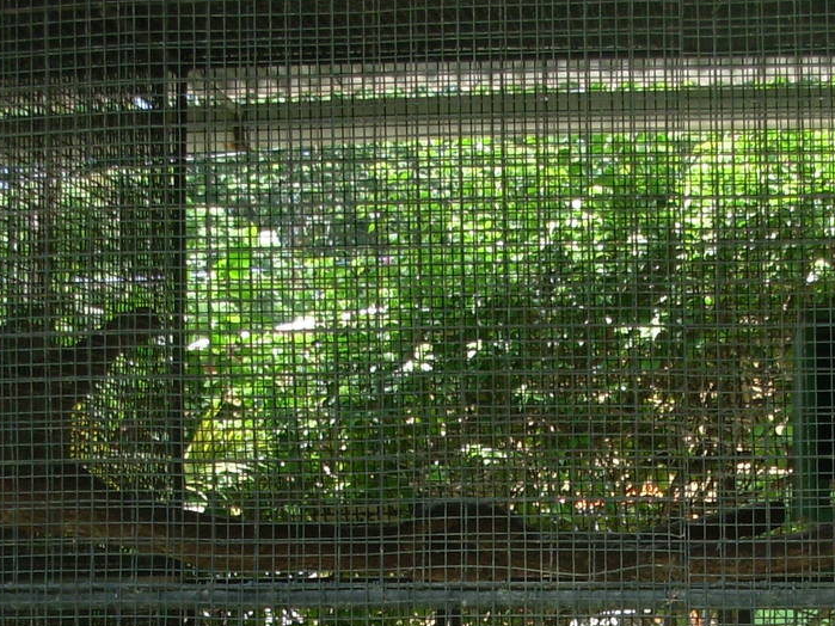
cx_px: 540
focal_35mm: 87
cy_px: 632
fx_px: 2098
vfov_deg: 16.6
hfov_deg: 22.4
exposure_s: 1/166
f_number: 2.9
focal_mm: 6.3
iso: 50
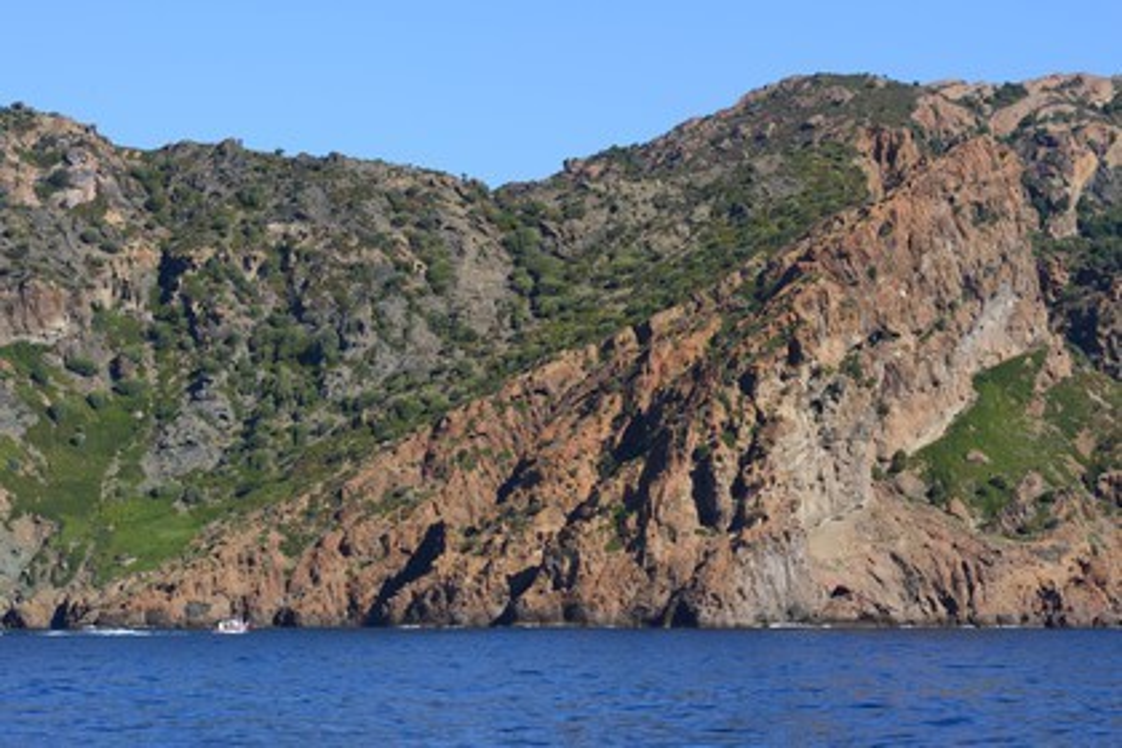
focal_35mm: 105
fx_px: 3272
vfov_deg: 13.0
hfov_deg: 19.5
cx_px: 561
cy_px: 374
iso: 400
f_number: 11
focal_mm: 105
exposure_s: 1/640
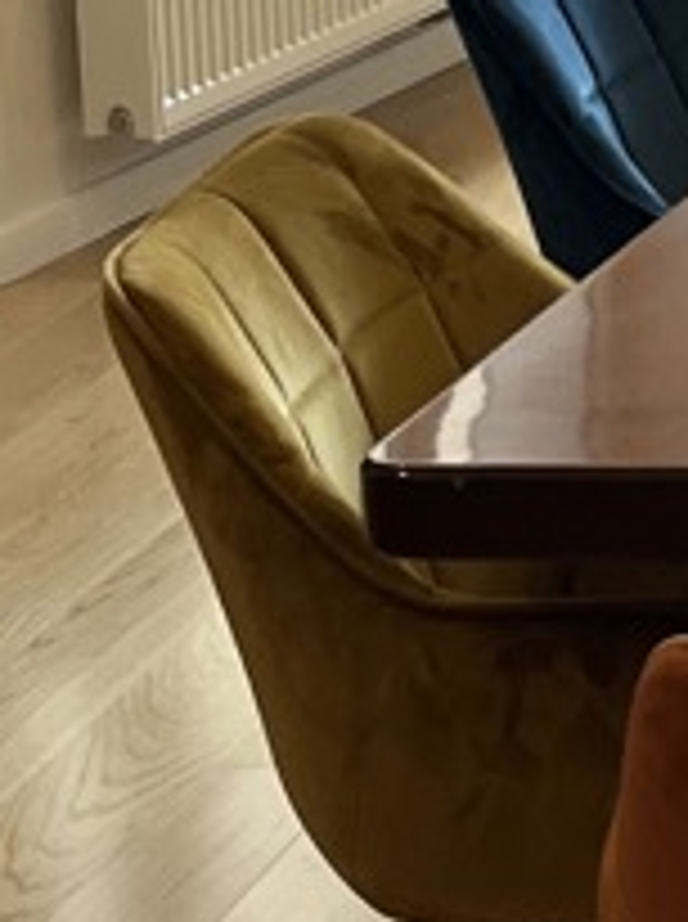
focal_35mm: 183
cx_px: 1871
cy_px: -216
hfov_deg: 7.4
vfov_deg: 10.6
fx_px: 4865
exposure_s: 1/121
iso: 80
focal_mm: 5.1
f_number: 1.6
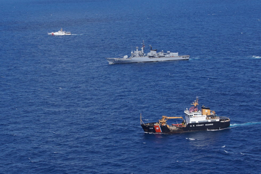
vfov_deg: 13.0
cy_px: 87
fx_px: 761
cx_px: 130
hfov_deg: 19.5
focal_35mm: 105
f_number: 11
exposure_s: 1/1000
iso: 640
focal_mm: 70
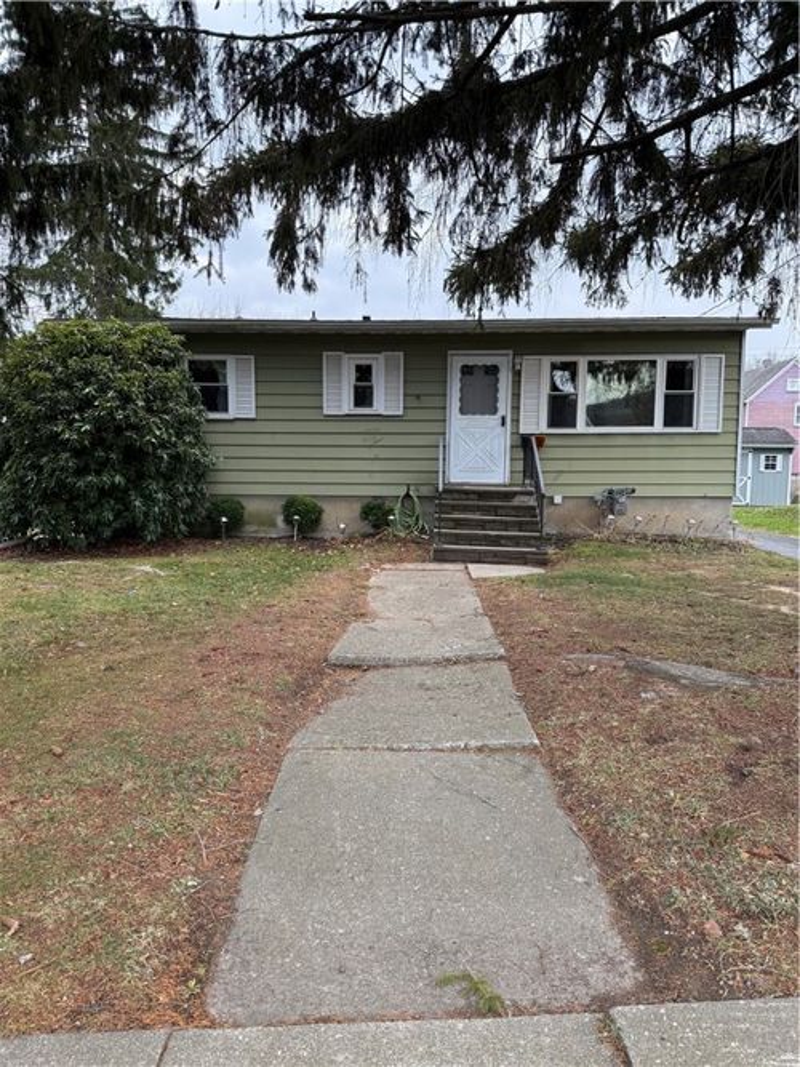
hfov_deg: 56.8
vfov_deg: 71.6
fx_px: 740
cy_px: 534
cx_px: 400
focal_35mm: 24
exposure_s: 1/421
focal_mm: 6.76
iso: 100
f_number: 1.78
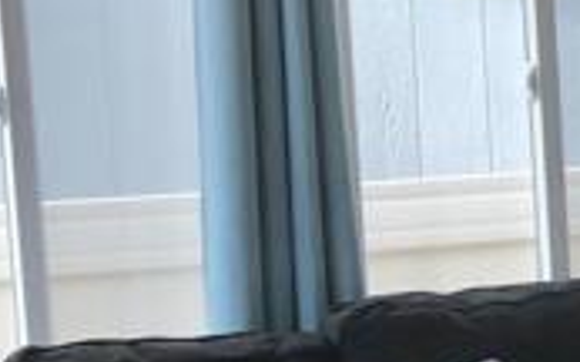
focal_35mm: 176
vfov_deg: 7.4
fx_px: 2781
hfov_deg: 9.9
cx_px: 1535
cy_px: 292
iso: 50
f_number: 1.8
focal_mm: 4
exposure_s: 1/120
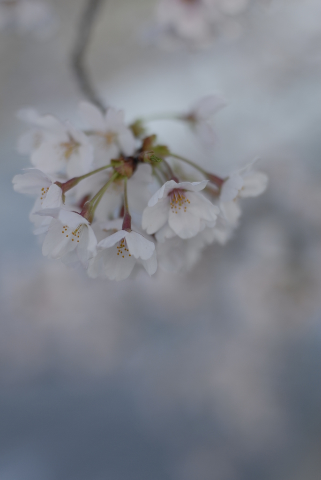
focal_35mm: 75
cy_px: 240
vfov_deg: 27.0
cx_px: 160
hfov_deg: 18.2
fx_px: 1001
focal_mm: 50
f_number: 2.2
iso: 100
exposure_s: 1/180
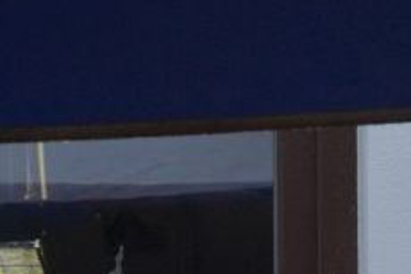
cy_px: 843
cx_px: 26
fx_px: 5533
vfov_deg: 2.8
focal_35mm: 485
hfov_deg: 4.2
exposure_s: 1/200
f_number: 5.6
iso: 500
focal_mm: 50
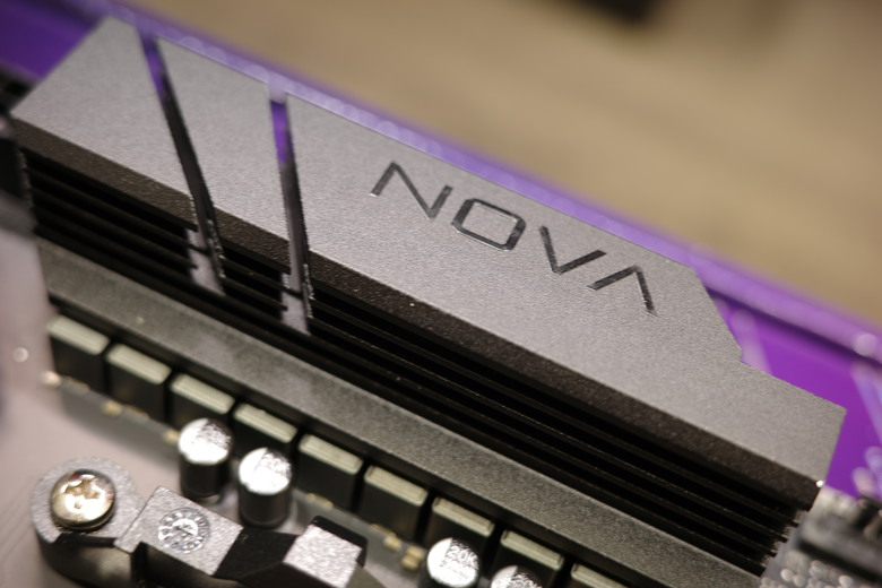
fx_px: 980
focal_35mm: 40
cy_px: 294
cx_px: 441
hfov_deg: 48.5
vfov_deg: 33.4
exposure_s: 1/6
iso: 100
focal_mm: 26
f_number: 2.8
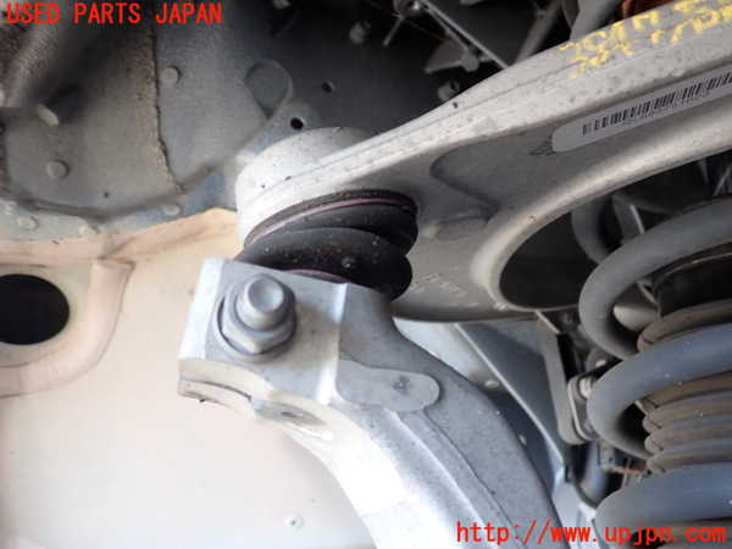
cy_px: 274
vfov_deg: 46.8
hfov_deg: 60.0
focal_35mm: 30
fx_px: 634
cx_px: 366
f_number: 2.3
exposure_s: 1/60
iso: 160
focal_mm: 5.4
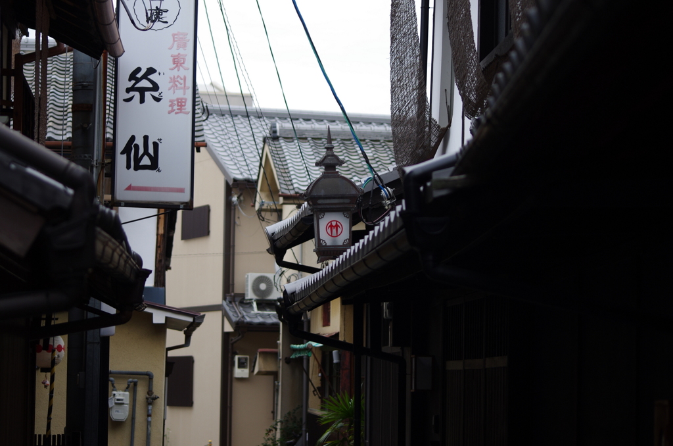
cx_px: 336
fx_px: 2238
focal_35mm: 120
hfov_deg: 17.1
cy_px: 223
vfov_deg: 11.4
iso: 100
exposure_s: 1/200
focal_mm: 80
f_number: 4
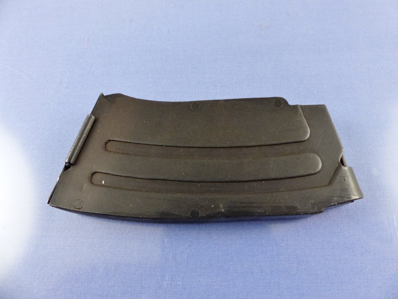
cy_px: 150
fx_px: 287
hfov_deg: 69.4
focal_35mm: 25
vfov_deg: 54.9
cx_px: 199
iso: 250
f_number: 2.8
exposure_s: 1/60
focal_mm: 4.5
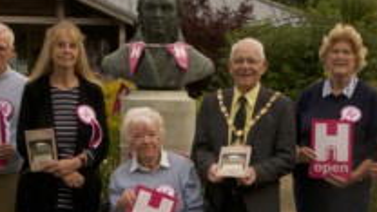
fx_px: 904
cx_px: 169
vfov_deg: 13.3
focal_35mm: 90
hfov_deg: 23.5
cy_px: 169
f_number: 10
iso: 500
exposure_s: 1/400
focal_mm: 21
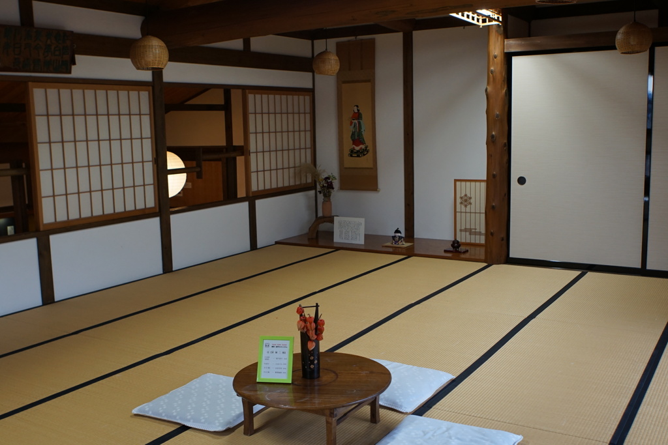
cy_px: 222
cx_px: 334
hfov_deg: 53.1
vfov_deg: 36.9
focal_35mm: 36
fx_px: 668
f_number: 4
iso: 800
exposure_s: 1/160
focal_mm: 24
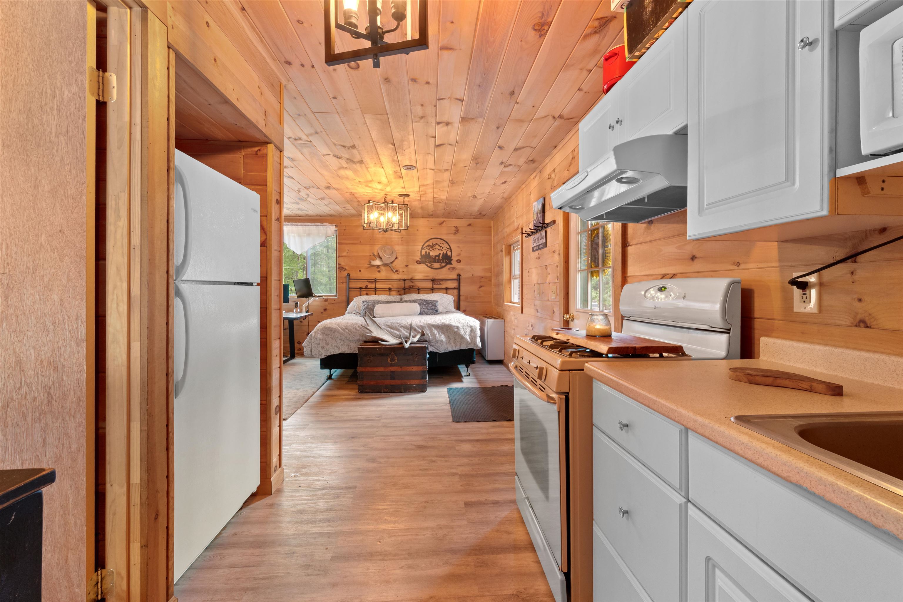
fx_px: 376
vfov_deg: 77.3
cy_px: 301
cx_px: 452
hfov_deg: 100.4
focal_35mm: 15
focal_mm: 15
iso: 320
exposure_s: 3
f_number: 11
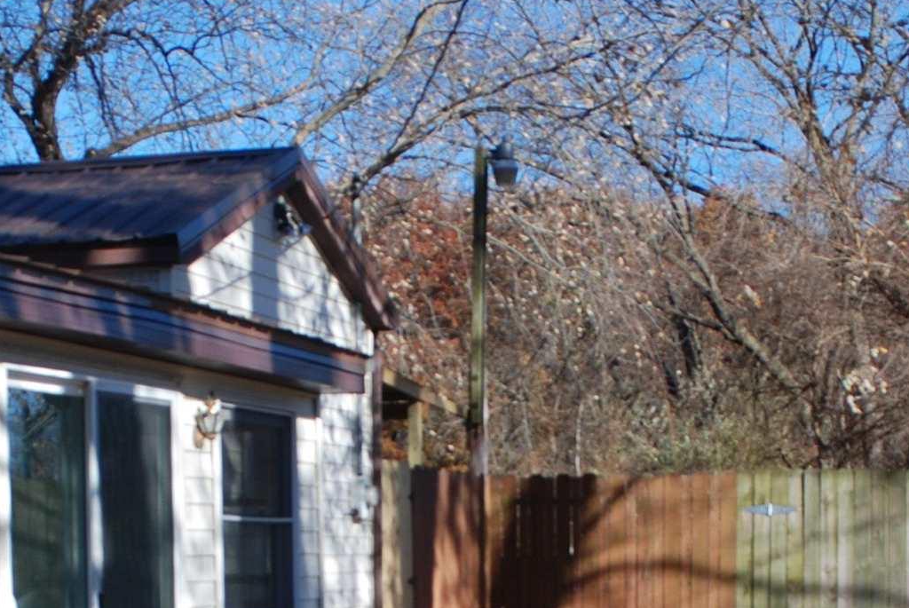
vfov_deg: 16.3
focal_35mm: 81
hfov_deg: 25.0
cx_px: 439
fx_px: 2047
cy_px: 707
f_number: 7.1
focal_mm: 18
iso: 100
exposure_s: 1/200
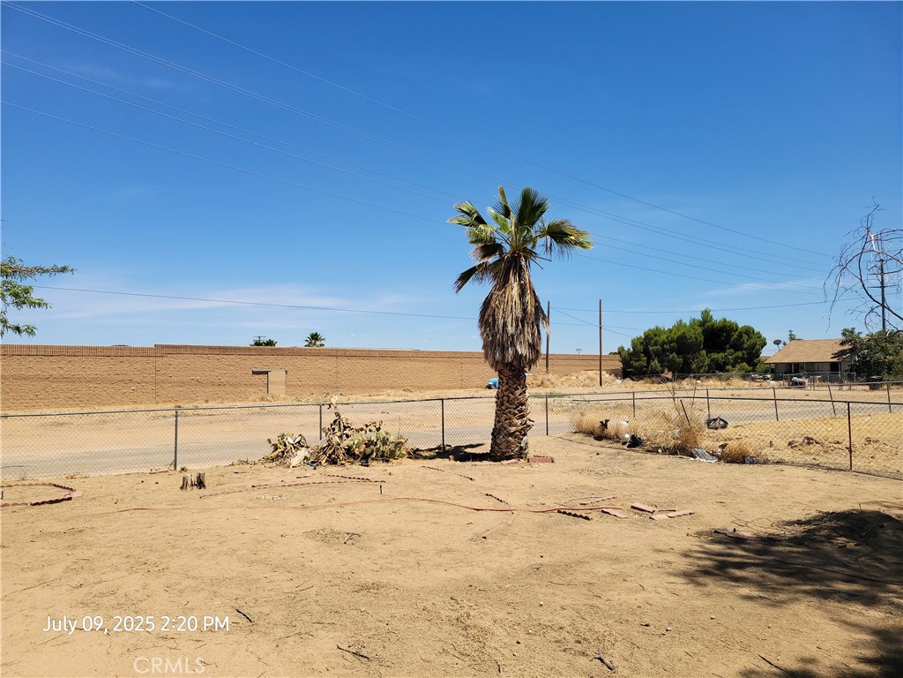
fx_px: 678
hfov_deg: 67.3
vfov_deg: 53.1
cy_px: 339
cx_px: 452
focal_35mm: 26
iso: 40
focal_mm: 5.4
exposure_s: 1/3026
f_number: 1.8
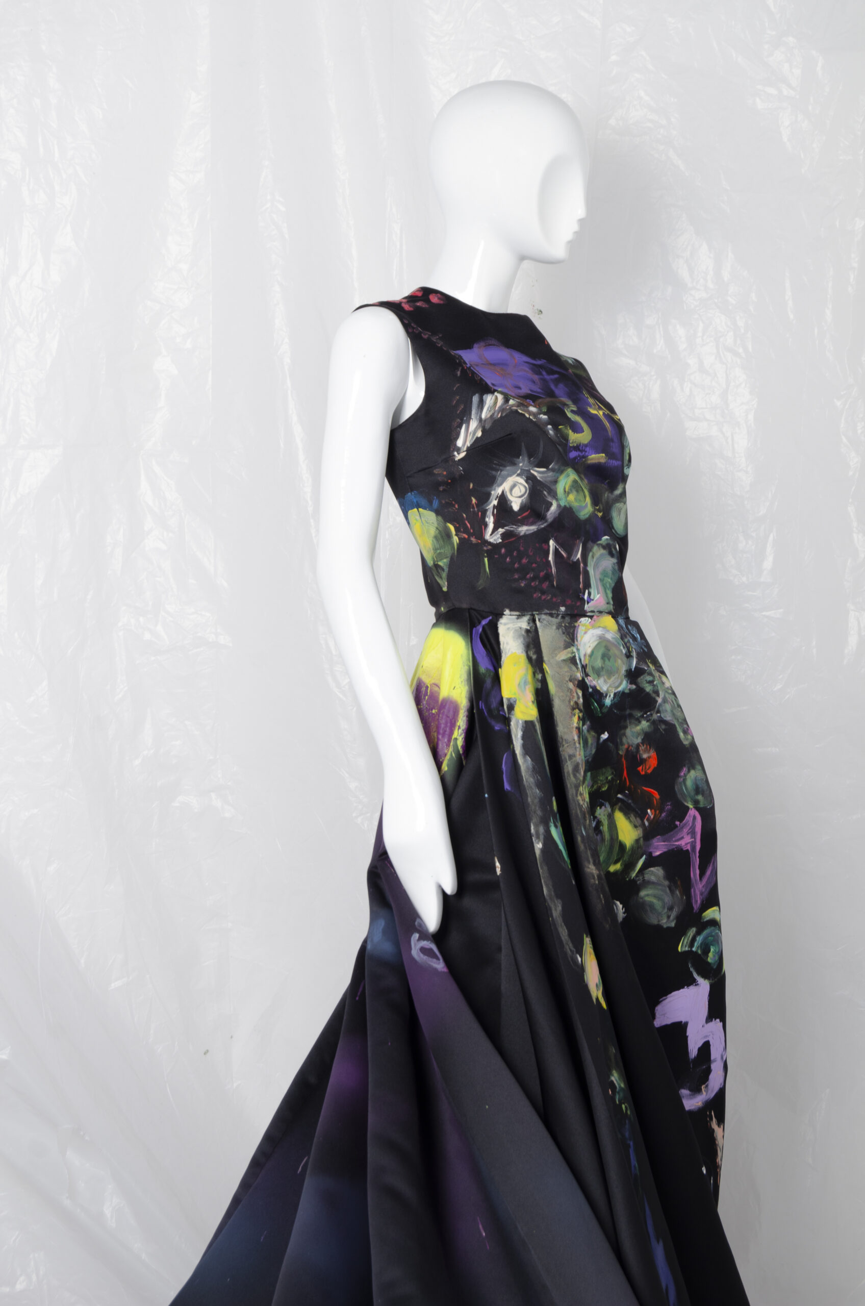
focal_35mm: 82
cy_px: 653
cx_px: 432
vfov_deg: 24.7
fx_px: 2986
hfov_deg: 16.5
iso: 160
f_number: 9
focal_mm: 55
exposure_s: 1/125
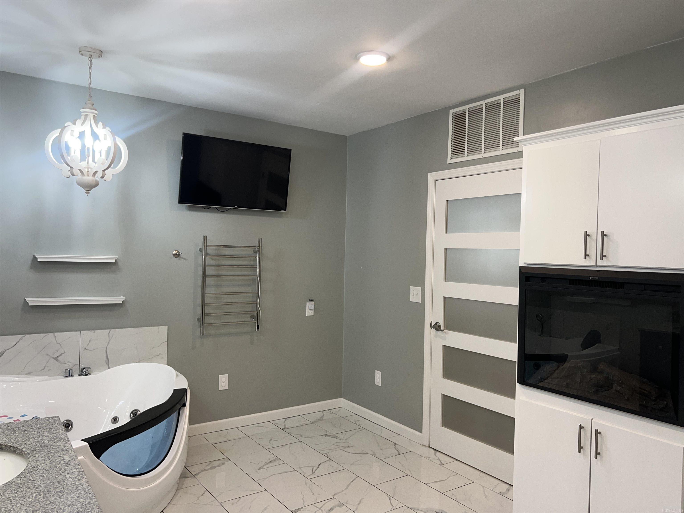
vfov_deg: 53.1
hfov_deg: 67.3
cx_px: 342
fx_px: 514
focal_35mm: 26
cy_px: 256
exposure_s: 1/120
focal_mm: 5.7
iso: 64
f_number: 1.5
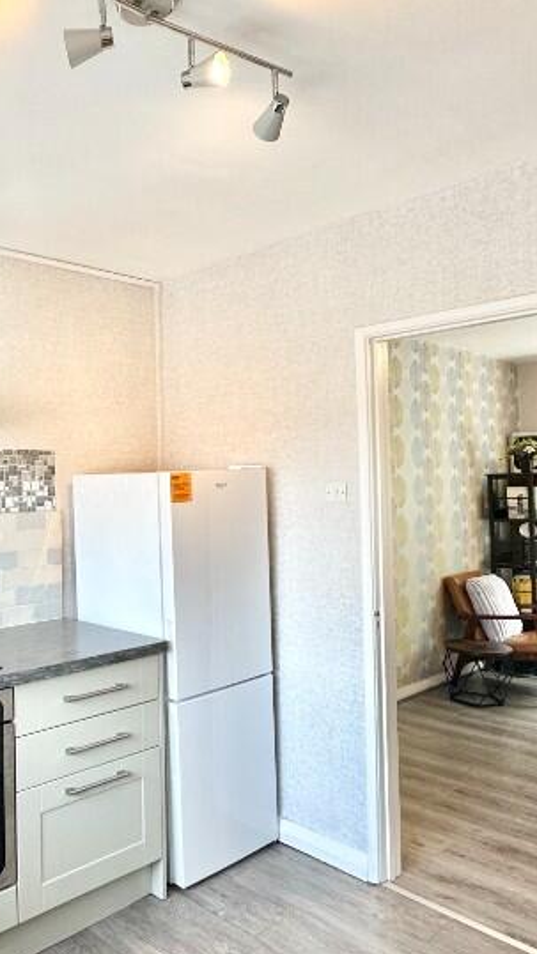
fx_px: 734
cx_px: 85
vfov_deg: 66.1
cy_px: 480
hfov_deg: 38.2
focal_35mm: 29
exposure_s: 1/100
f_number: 2.2
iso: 80
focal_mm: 2.22
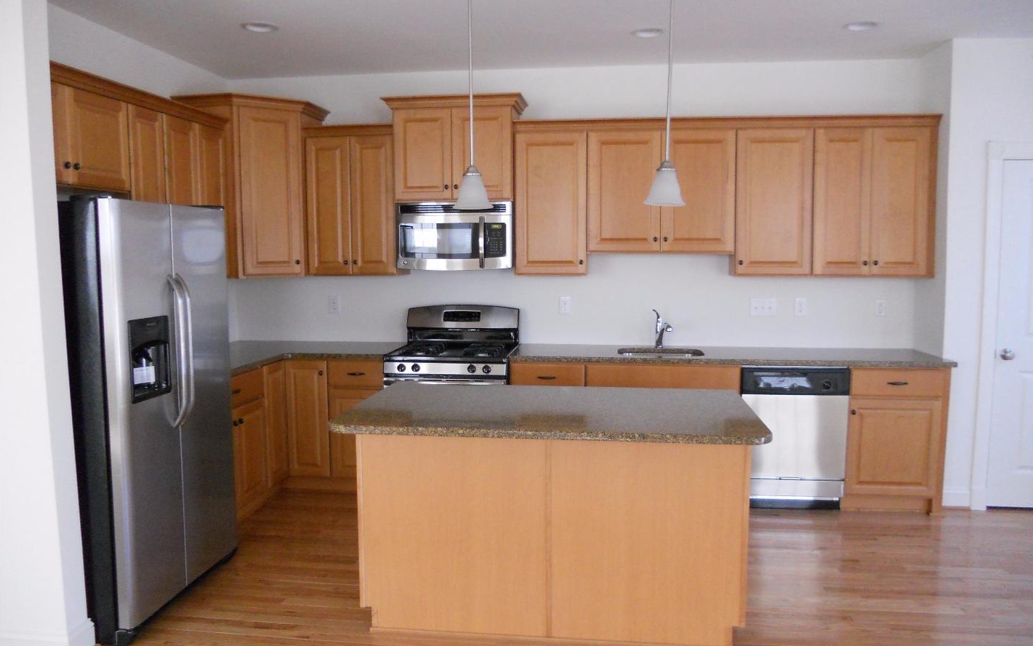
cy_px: 315
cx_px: 520
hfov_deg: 64.6
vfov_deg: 43.1
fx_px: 816
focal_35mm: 29
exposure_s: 1/80
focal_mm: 4.9
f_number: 3.2
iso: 400
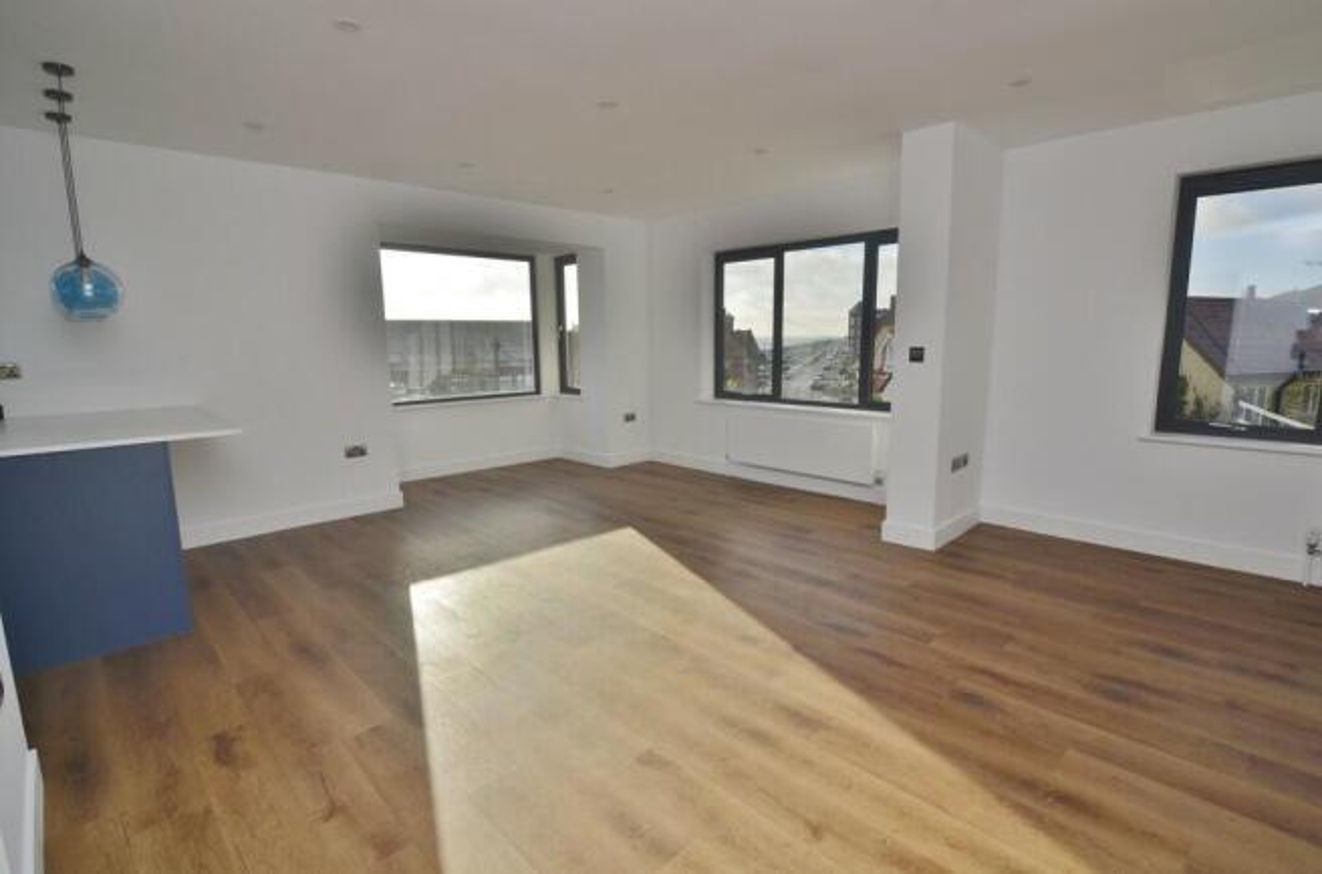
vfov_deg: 71.8
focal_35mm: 16
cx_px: 661
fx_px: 604
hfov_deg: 95.1
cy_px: 437
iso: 100
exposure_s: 1/200
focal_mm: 11
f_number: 9
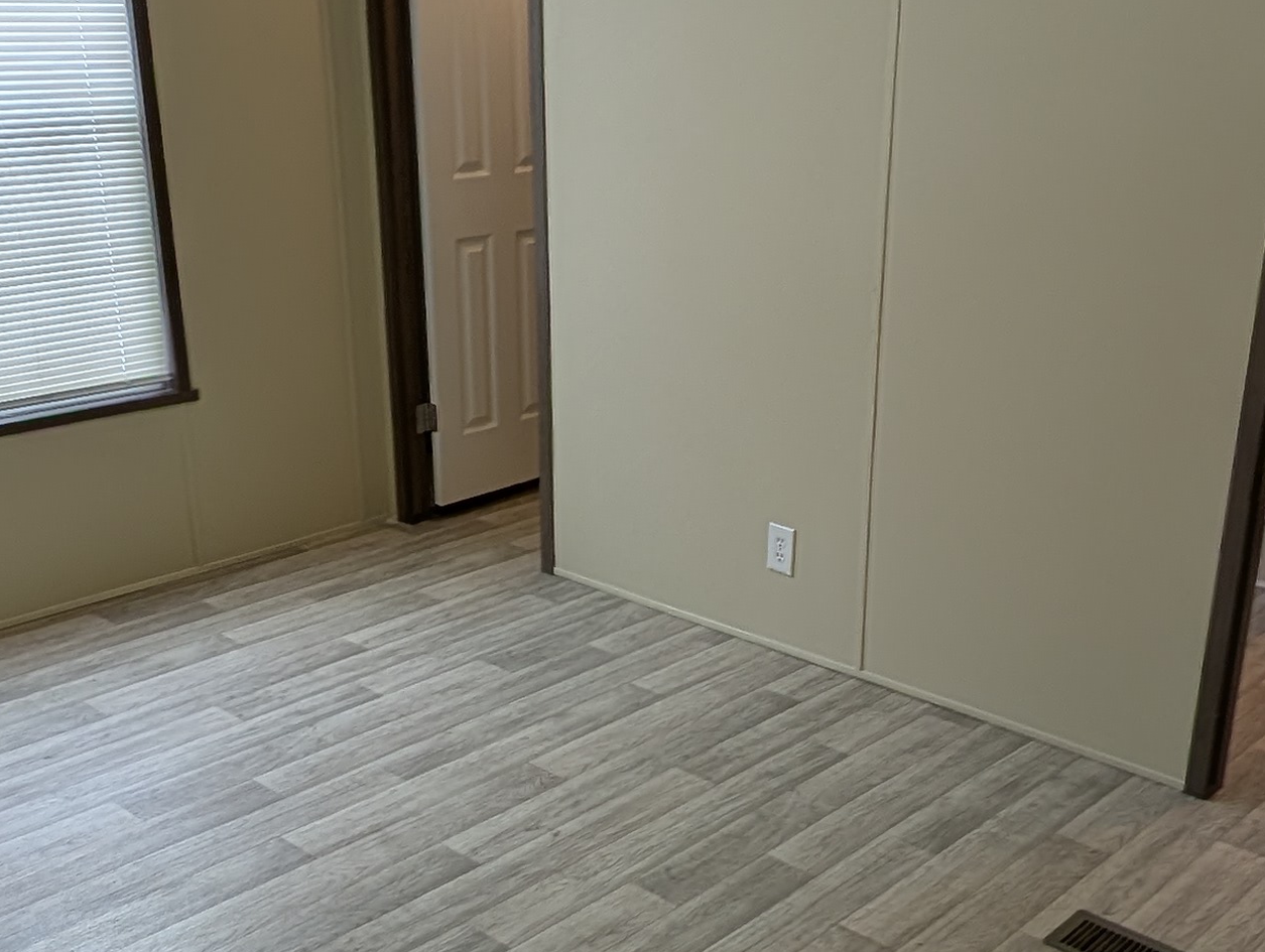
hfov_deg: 47.8
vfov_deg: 36.7
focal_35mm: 39
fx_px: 1427
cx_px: 666
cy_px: 602
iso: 69
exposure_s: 1/120
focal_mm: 2.23
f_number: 1.95
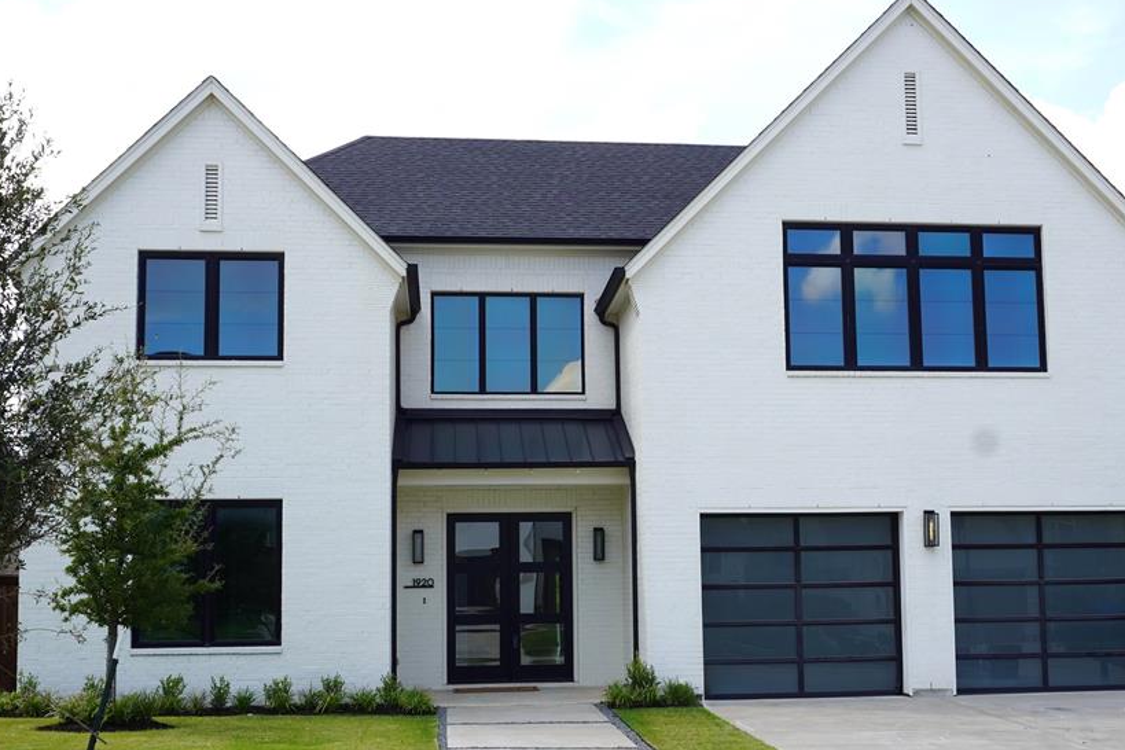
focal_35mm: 45
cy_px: 451
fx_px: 1406
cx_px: 621
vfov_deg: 29.8
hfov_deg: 43.5
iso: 100
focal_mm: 24
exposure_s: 1/125
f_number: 9
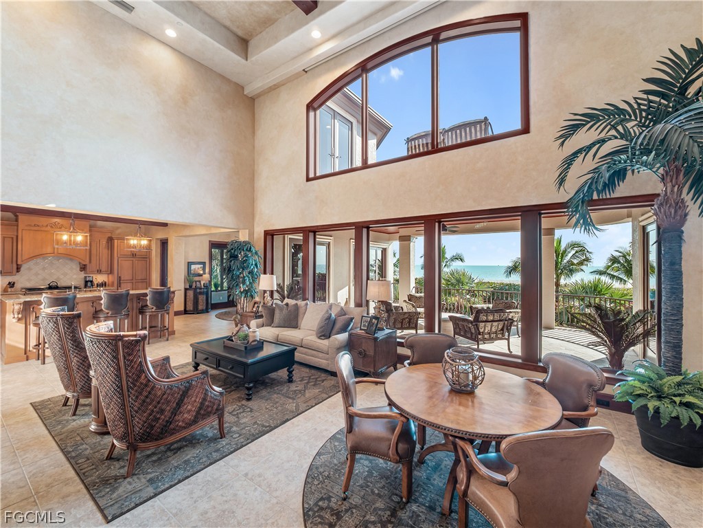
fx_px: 284
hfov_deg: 102.1
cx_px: 352
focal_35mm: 14
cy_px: 264
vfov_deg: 85.7
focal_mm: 7
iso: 200
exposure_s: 1/10
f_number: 7.1
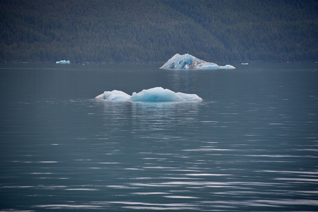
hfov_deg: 9.4
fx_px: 1944
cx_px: 159
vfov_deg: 6.2
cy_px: 106
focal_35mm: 220
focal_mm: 220
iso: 200
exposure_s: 1/500
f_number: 5.3
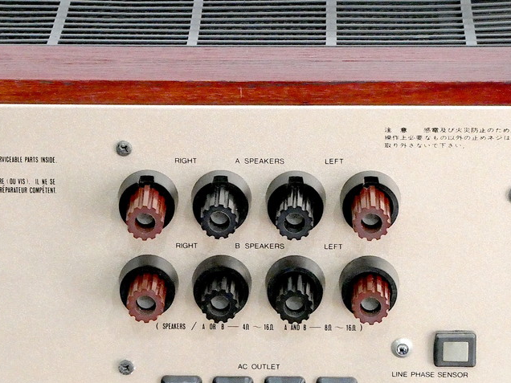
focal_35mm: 216
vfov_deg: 6.9
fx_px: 3189
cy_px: 251
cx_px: 197
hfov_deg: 9.2
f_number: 5.4
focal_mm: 25.6
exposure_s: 1/40
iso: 1600
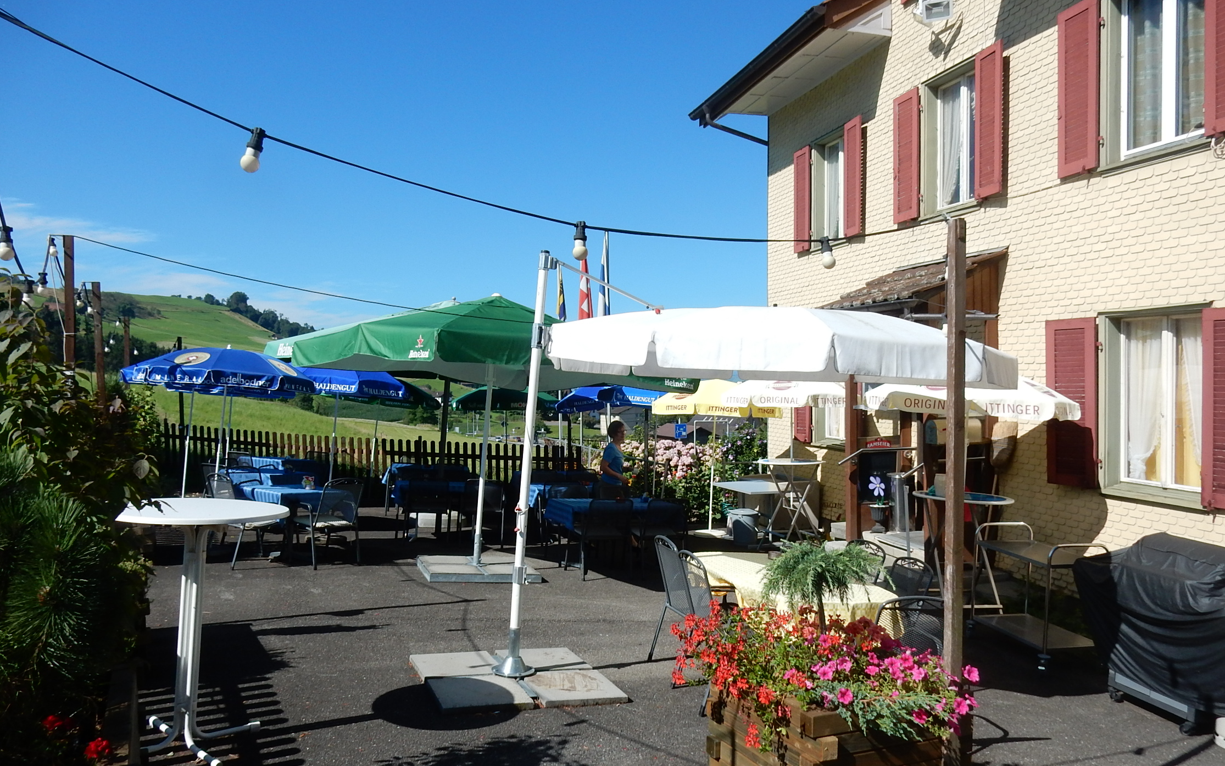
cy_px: 397
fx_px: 901
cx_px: 610
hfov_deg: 68.4
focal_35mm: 27
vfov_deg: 46.0
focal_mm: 4.5
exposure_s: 1/1600
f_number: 3.7
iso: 125
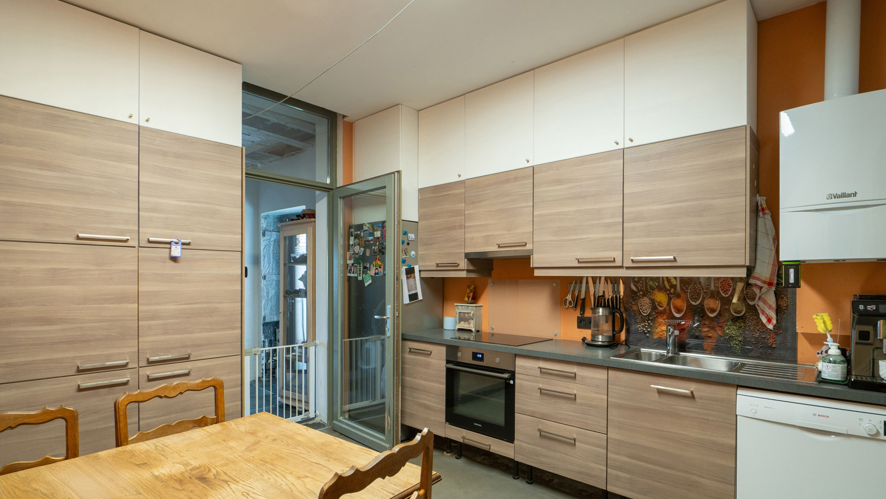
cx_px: 433
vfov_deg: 60.8
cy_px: 286
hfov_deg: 92.6
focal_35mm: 18
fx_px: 423
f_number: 4.5
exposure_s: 1/8
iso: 320
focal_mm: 8
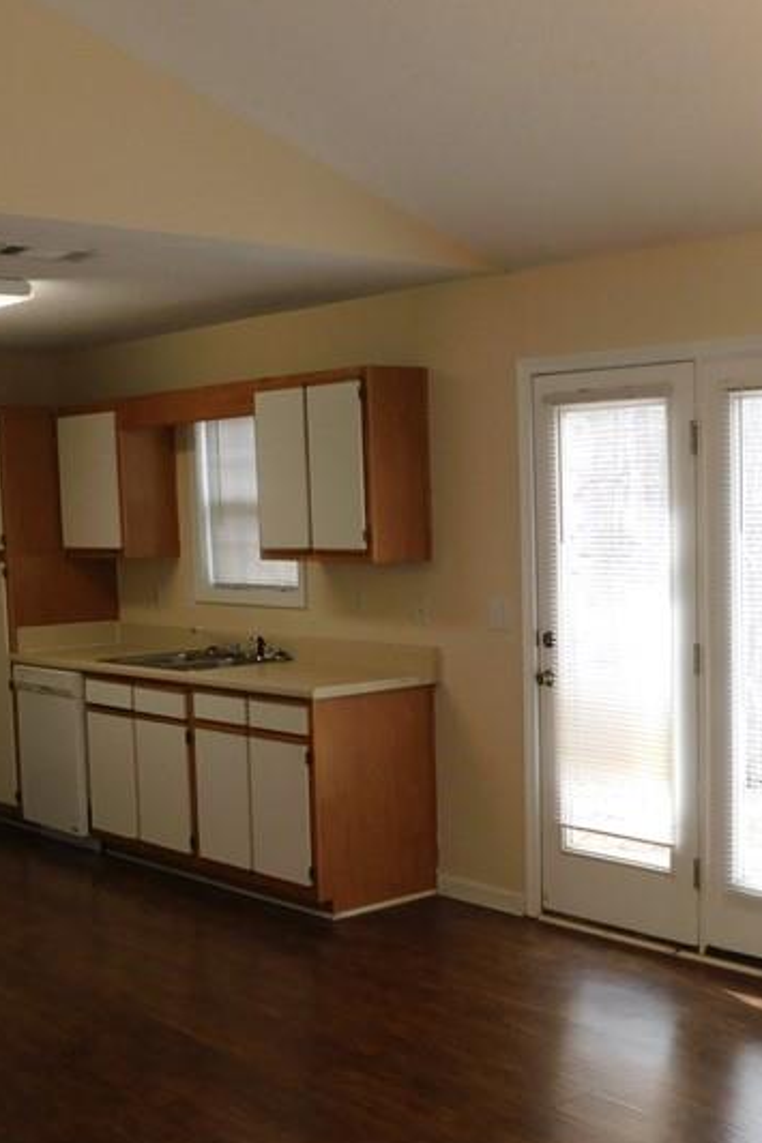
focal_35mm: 48
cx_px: 504
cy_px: 643
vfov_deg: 41.1
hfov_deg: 27.9
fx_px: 1525
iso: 125
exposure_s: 1/50
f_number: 3
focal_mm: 4.1
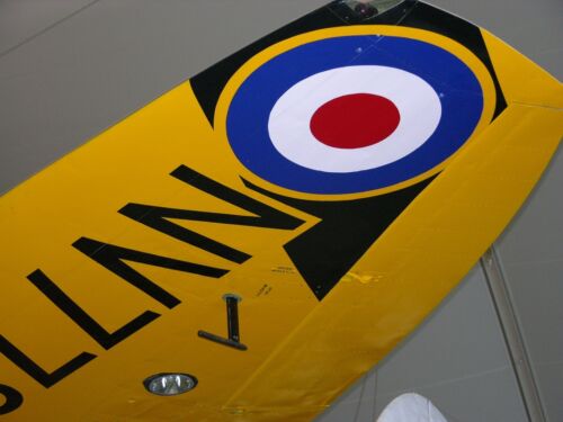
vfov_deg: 16.8
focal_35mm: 88
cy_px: 211
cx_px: 282
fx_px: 1431
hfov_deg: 22.3
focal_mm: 22.3
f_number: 3.5
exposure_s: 1/120
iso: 200
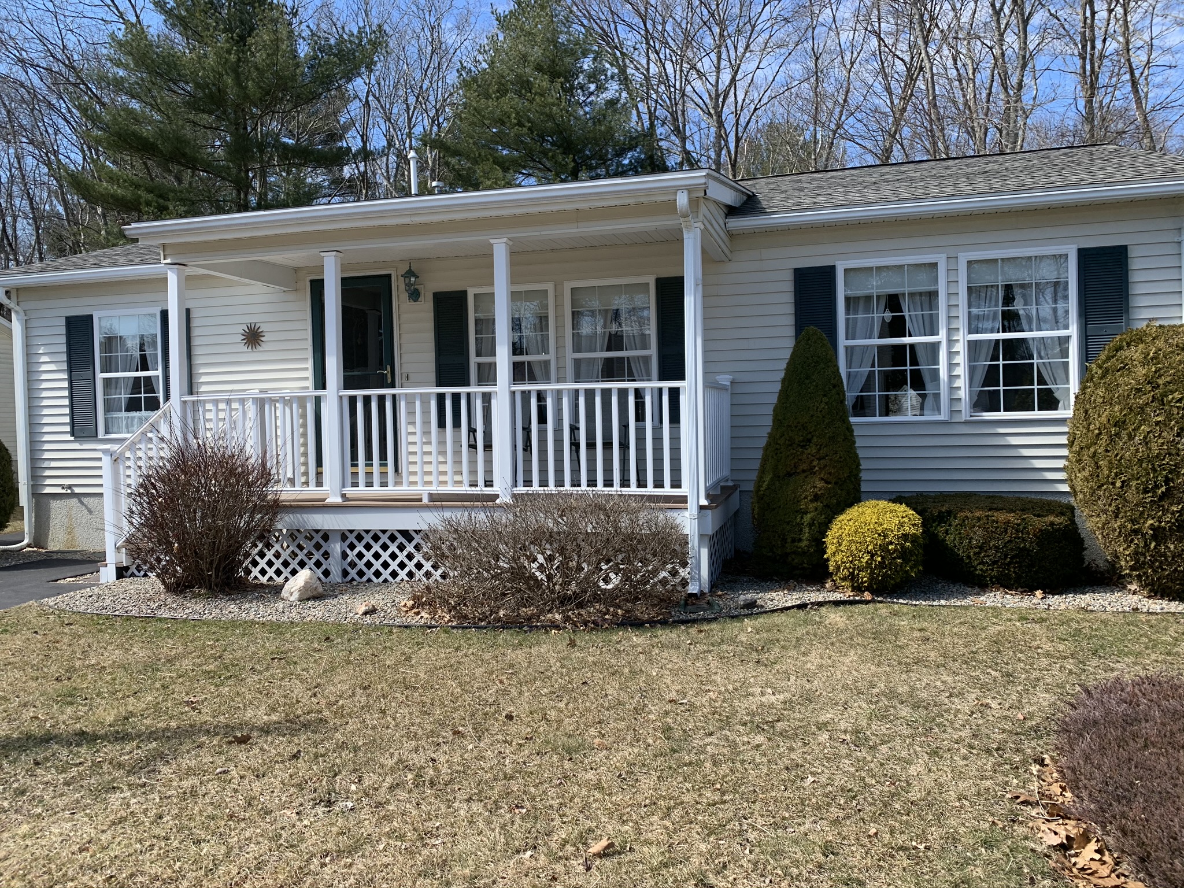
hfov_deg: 67.3
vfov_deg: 53.1
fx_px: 889
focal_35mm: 26
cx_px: 592
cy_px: 444
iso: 25
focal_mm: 4.25
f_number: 1.8
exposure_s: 1/1235
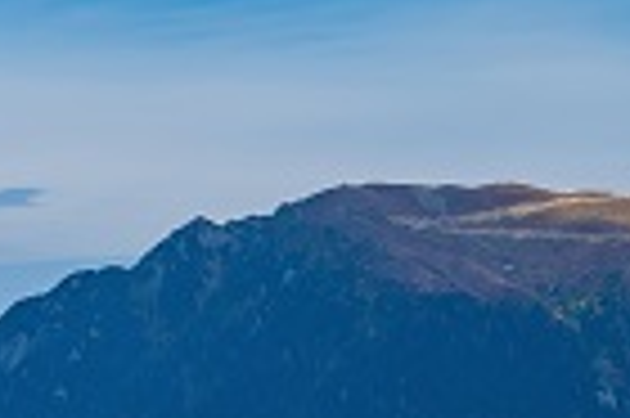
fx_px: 3601
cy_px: 881
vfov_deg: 6.4
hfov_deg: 9.4
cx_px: -567
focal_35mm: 206
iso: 80
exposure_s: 1/125
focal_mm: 48
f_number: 11
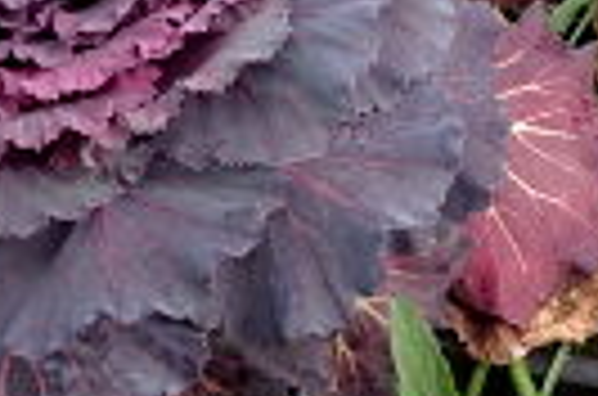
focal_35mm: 98
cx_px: 481
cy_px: -241
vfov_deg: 13.0
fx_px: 1624
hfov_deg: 20.6
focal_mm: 4.5
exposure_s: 1/640
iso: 125
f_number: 2.8
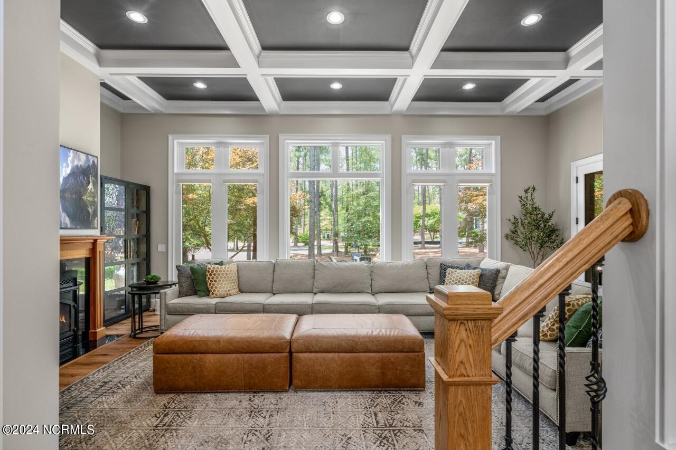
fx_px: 300
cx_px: 338
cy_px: 225
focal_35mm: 16
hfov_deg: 96.7
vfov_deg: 73.7
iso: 500
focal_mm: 16
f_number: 8
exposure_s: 1/25
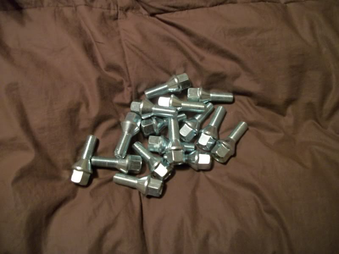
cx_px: 170
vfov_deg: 44.2
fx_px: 313
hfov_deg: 56.8
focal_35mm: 32
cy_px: 127
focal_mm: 5.7
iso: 250
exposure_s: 1/8
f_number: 2.9
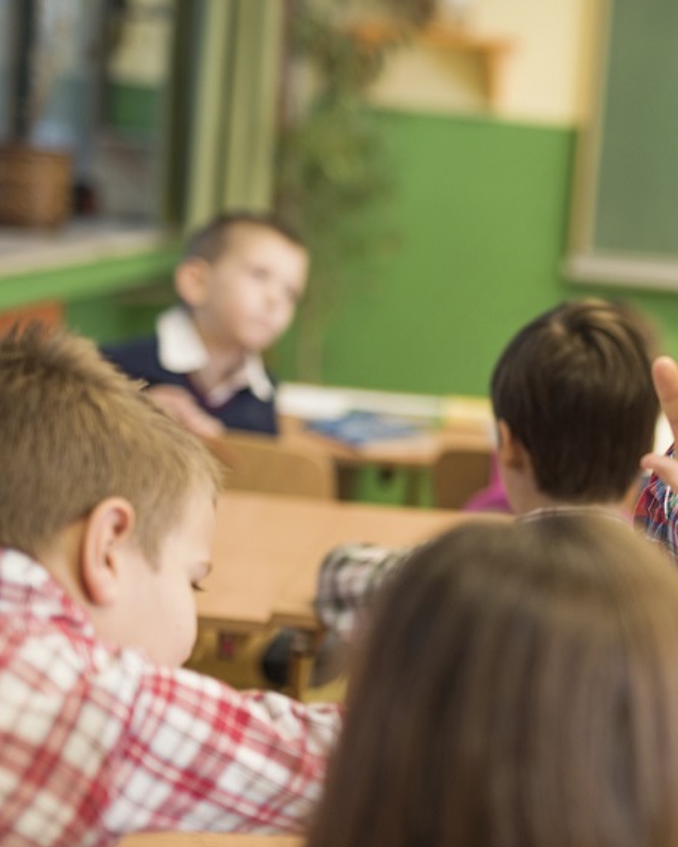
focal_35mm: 82
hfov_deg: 18.1
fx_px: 2056
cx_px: 721
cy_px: 456
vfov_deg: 23.3
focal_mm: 50
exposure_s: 1/100
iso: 200
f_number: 1.8
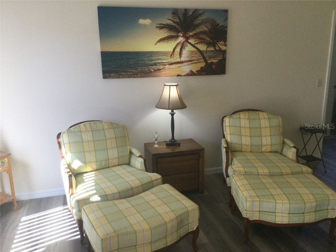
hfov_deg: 58.4
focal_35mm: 31
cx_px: 168
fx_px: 301
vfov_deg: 45.4
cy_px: 126
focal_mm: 3.3
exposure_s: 1/30
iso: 32
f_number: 2.4
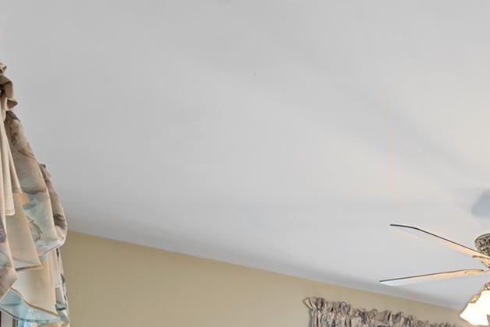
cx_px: 667
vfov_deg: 26.4
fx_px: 531
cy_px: 471
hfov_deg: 33.1
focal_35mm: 39
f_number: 8
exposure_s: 1
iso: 250
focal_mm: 12
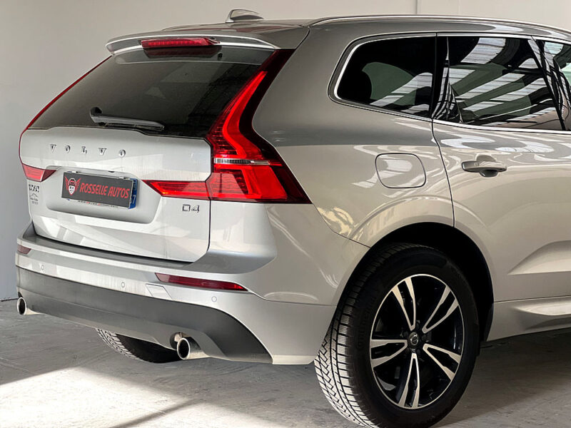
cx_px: 286
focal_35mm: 77
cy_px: 214
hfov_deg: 25.3
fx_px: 1270
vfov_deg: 19.1
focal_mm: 9
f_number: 2.8
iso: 100
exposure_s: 1/121
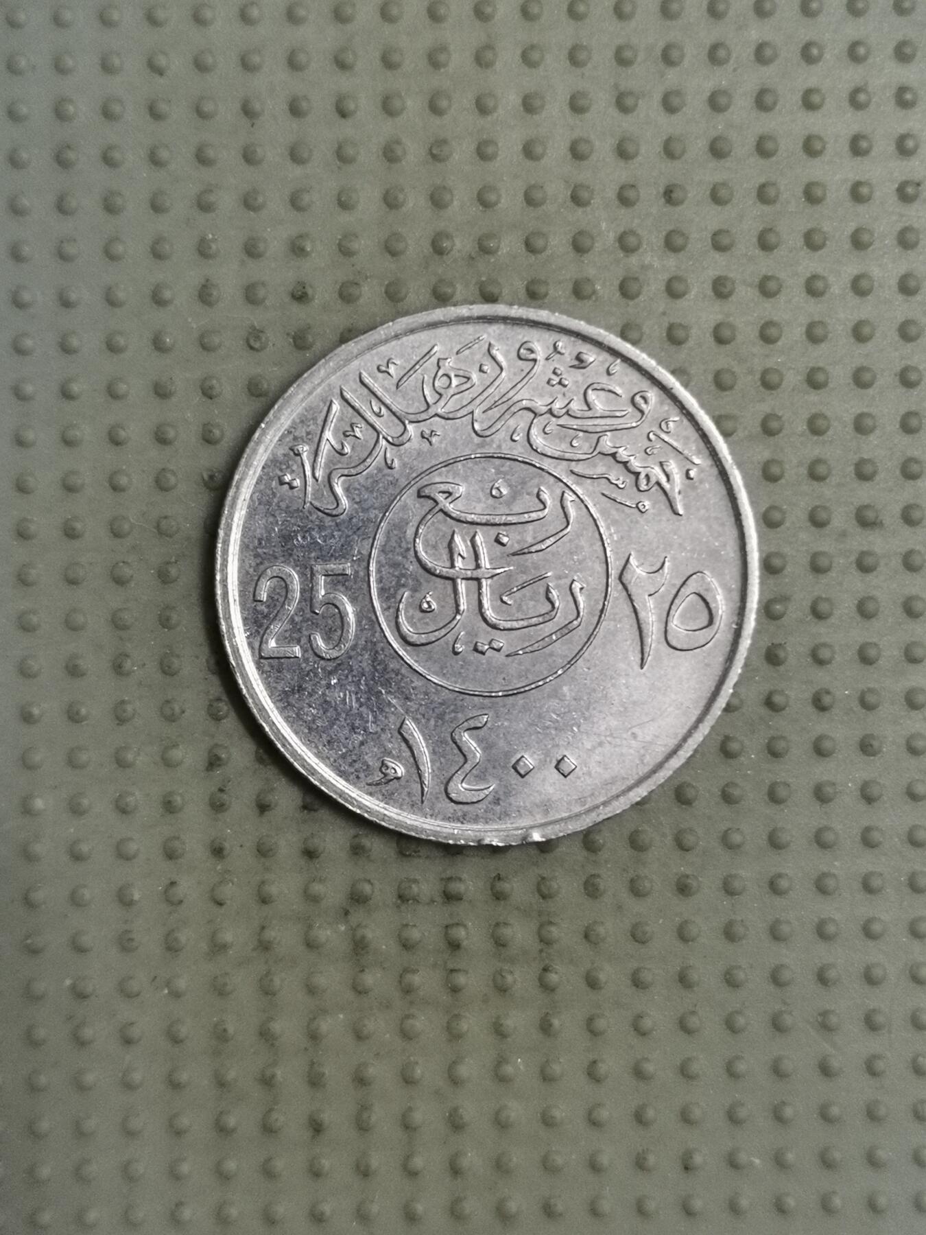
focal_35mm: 52
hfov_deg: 28.0
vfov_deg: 36.8
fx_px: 1855
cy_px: 618
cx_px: 463
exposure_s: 1/25.7
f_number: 1.8
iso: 400
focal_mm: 4.75
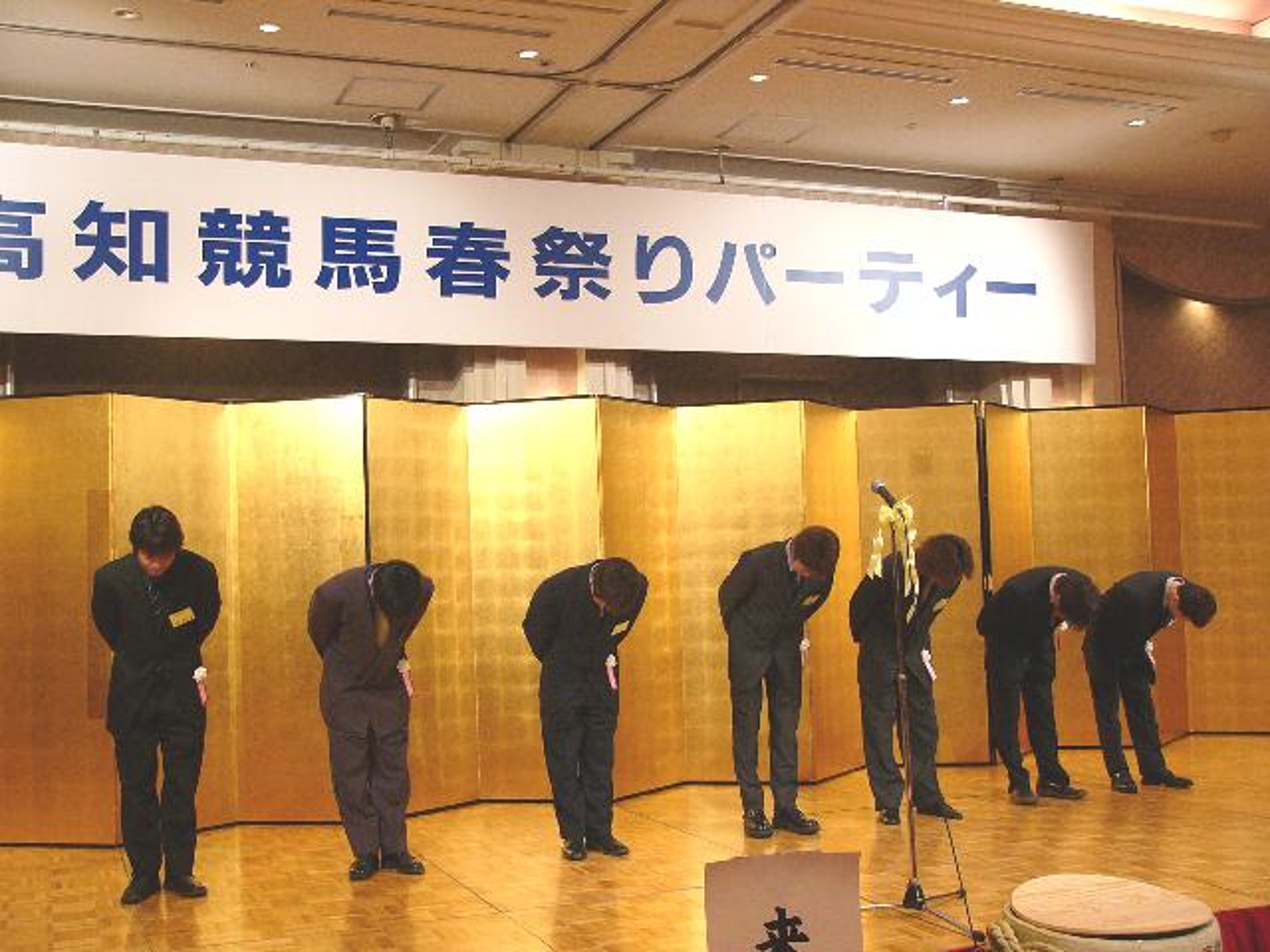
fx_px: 1468
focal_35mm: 40
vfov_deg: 36.0
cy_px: 476
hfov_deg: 46.8
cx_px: 635
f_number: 2.8
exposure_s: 1/50
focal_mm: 6.7
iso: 100
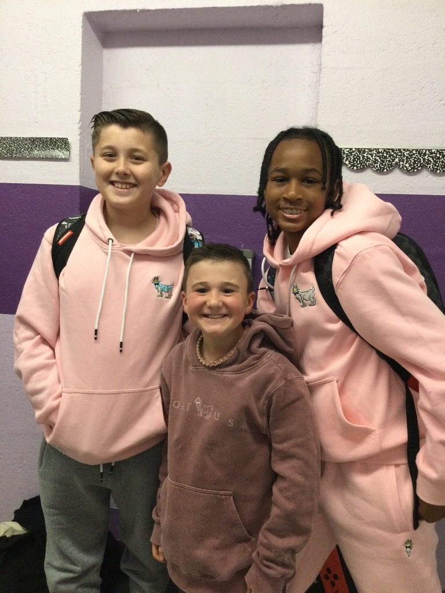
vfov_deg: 58.4
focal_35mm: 31
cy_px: 296
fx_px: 531
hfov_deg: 45.4
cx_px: 222
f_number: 2.4
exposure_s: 1/24
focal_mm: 3.3
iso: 200
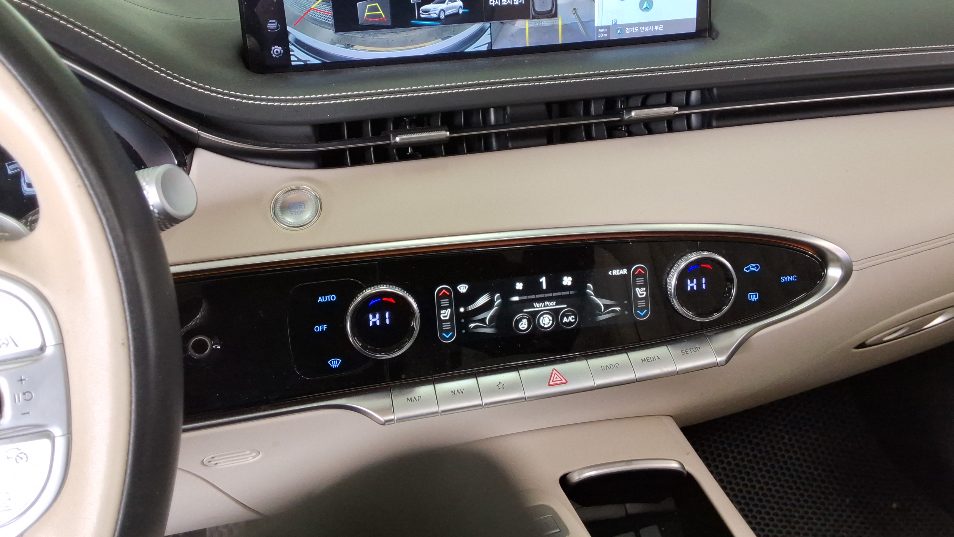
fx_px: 784
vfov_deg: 37.4
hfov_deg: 62.6
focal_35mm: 31
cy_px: 184
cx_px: 484
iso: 46
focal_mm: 2.91
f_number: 1.9
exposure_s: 1/60
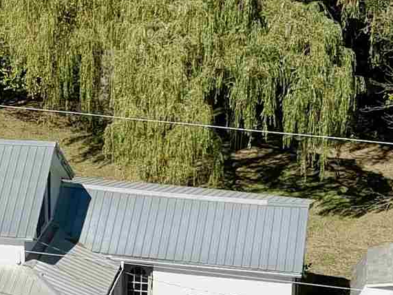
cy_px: 99
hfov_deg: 13.9
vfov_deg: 10.6
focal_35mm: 140
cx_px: 15
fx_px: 1589
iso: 100
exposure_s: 1/1250
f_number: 1.8
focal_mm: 4.74
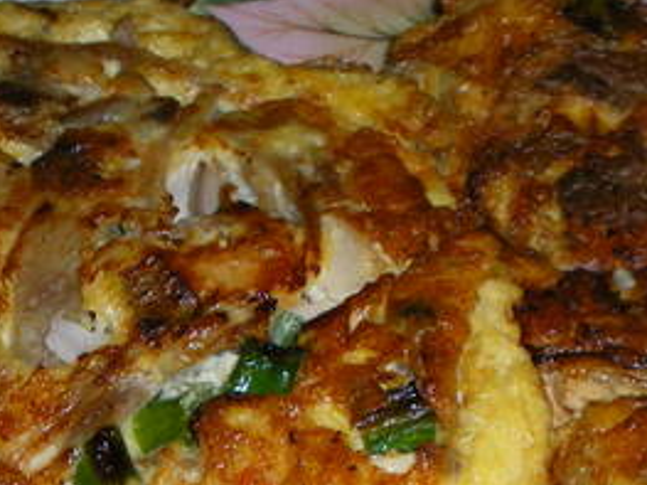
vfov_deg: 9.2
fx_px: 2970
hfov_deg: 12.4
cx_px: 344
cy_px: 563
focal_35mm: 159
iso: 200
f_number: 4.4
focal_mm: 11.3
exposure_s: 1/60
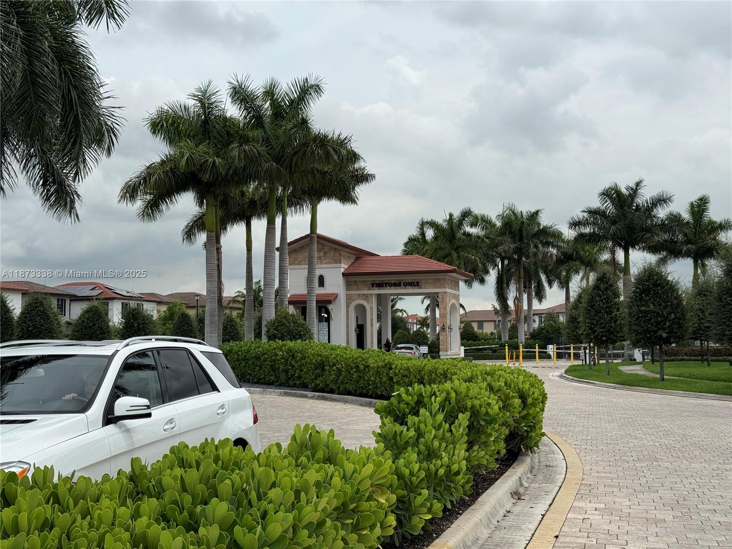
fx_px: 1015
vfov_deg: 30.3
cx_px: 366
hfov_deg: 39.7
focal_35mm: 48
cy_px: 274
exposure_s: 1/7143
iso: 64
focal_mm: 6.76
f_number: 1.78
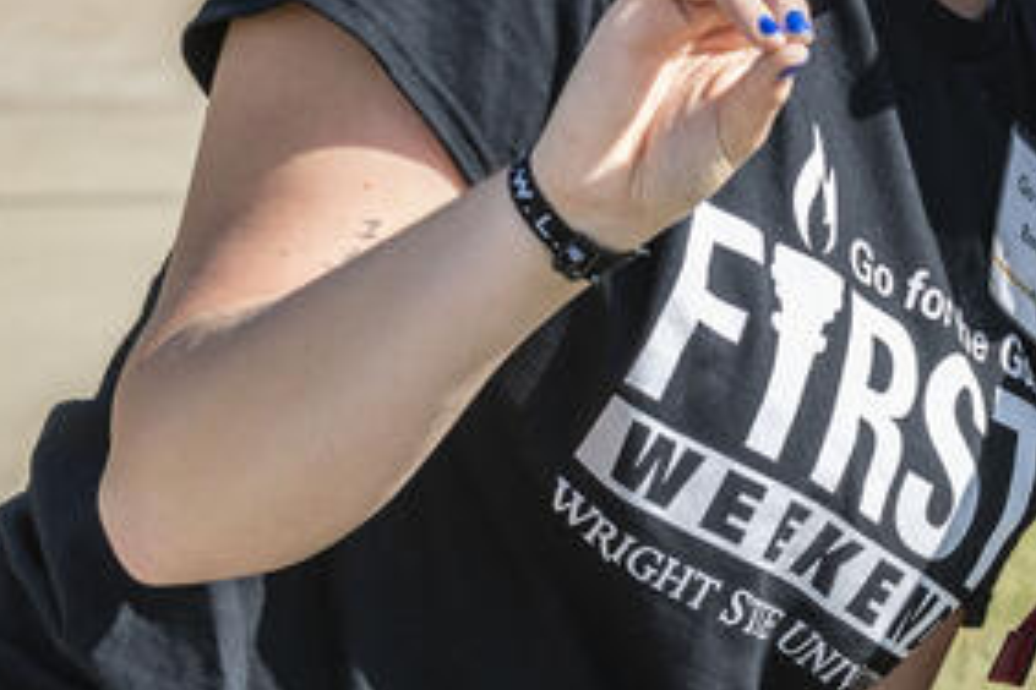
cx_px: 1054
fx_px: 7568
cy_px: 61
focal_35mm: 263
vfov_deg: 5.2
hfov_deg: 7.8
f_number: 8
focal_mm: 85
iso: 200
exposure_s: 1/250
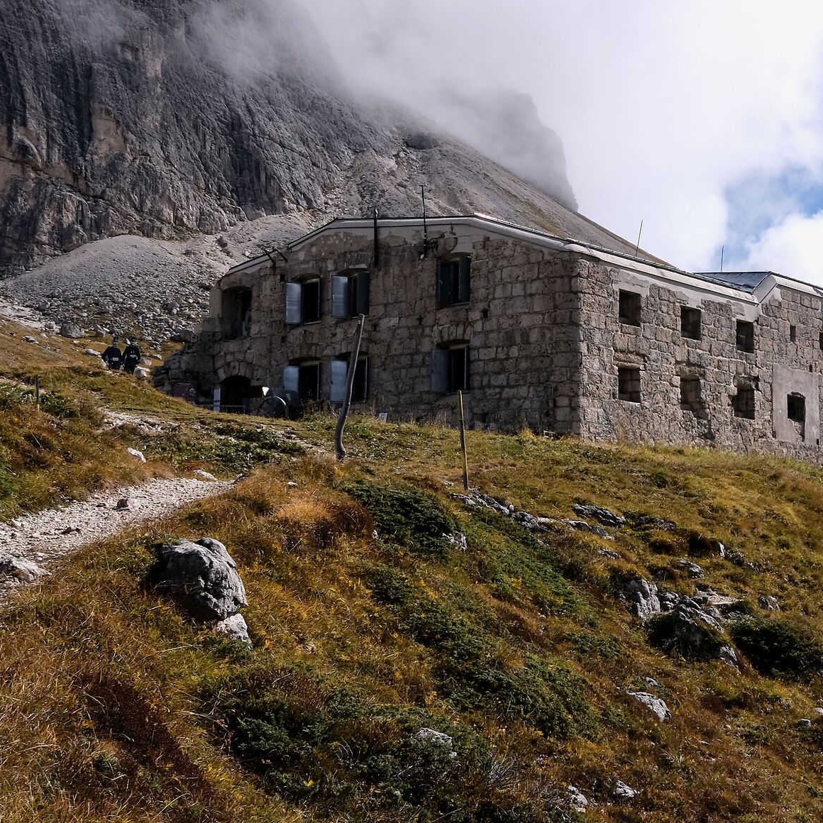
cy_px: 398
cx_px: 707
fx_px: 1372
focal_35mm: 51
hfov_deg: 32.1
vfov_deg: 33.4
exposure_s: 1/450
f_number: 8
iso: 160
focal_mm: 19.6
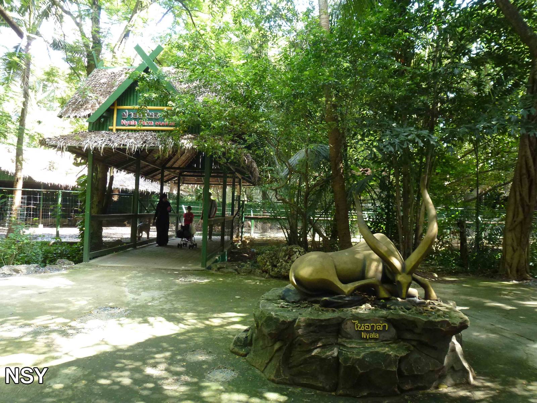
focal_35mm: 26
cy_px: 202
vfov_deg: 53.1
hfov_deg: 67.3
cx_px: 268
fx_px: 403
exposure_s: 1/60
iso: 250
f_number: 3.4
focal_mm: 4.7
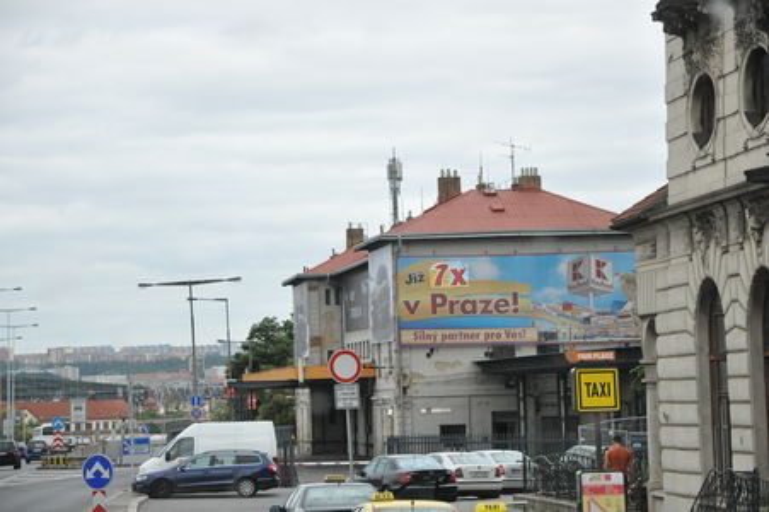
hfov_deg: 15.2
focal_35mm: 135
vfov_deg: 10.1
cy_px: 256
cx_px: 384
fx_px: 2882
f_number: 7.1
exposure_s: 1/2000
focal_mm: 90
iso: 1600
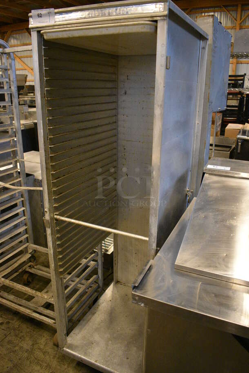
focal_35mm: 27
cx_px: 124
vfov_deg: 67.3
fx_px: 280
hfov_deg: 48.0
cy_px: 186
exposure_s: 1/125
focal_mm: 18
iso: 4500
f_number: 3.5
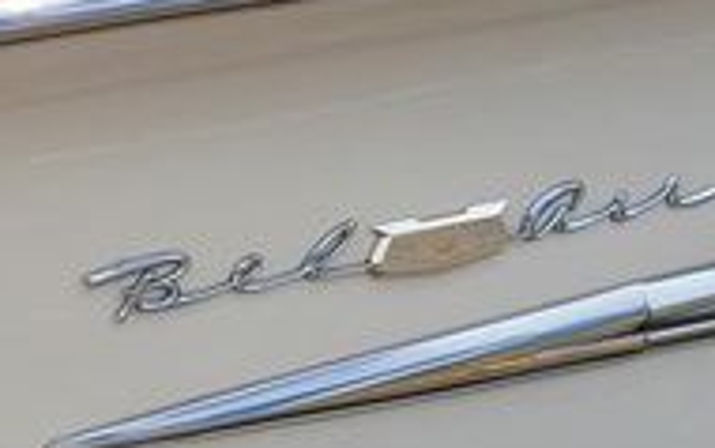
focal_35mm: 93
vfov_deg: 14.1
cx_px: 90
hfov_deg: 21.9
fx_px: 1813
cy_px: 294
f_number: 1.8
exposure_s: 1/2333
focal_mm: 5.4
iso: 40
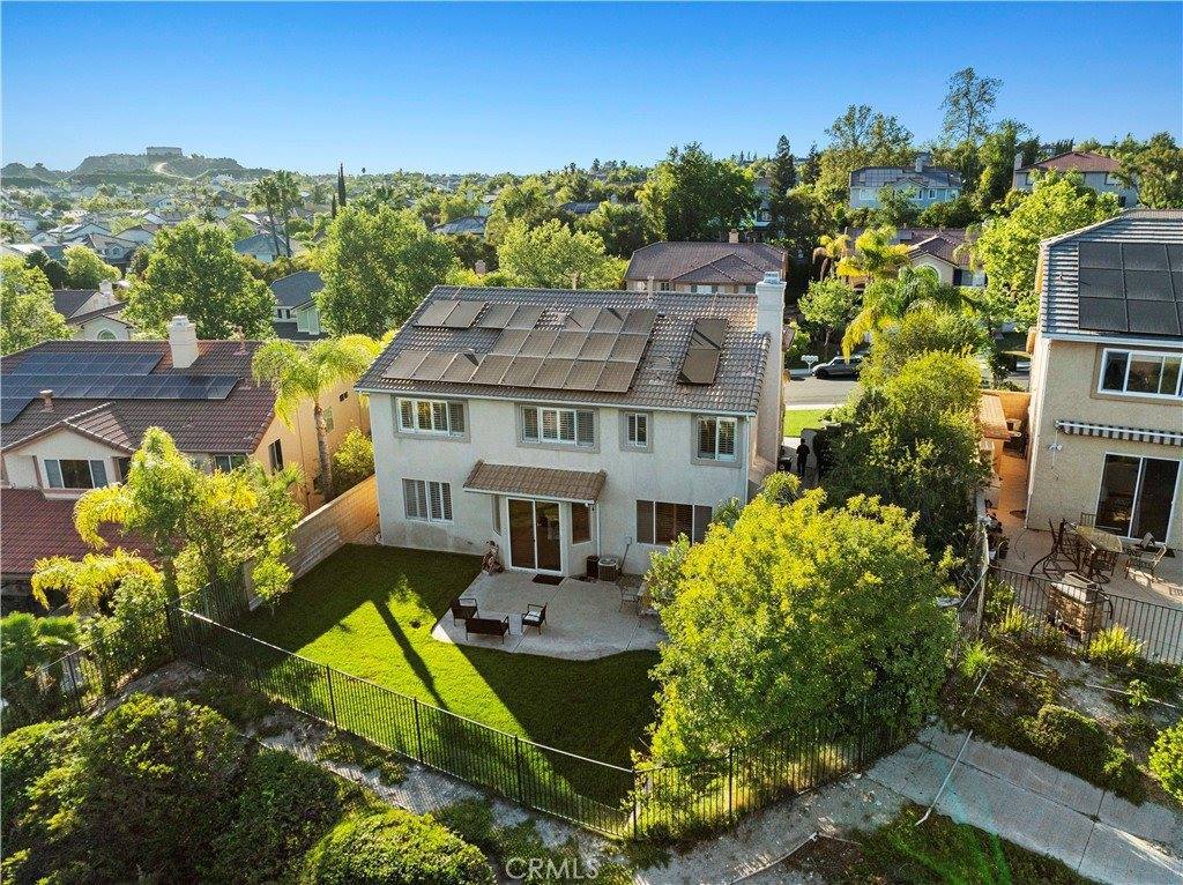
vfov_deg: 56.7
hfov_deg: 71.6
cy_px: 442
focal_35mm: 24
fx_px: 819
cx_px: 592
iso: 420
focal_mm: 12.29
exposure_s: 1/3200
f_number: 2.8
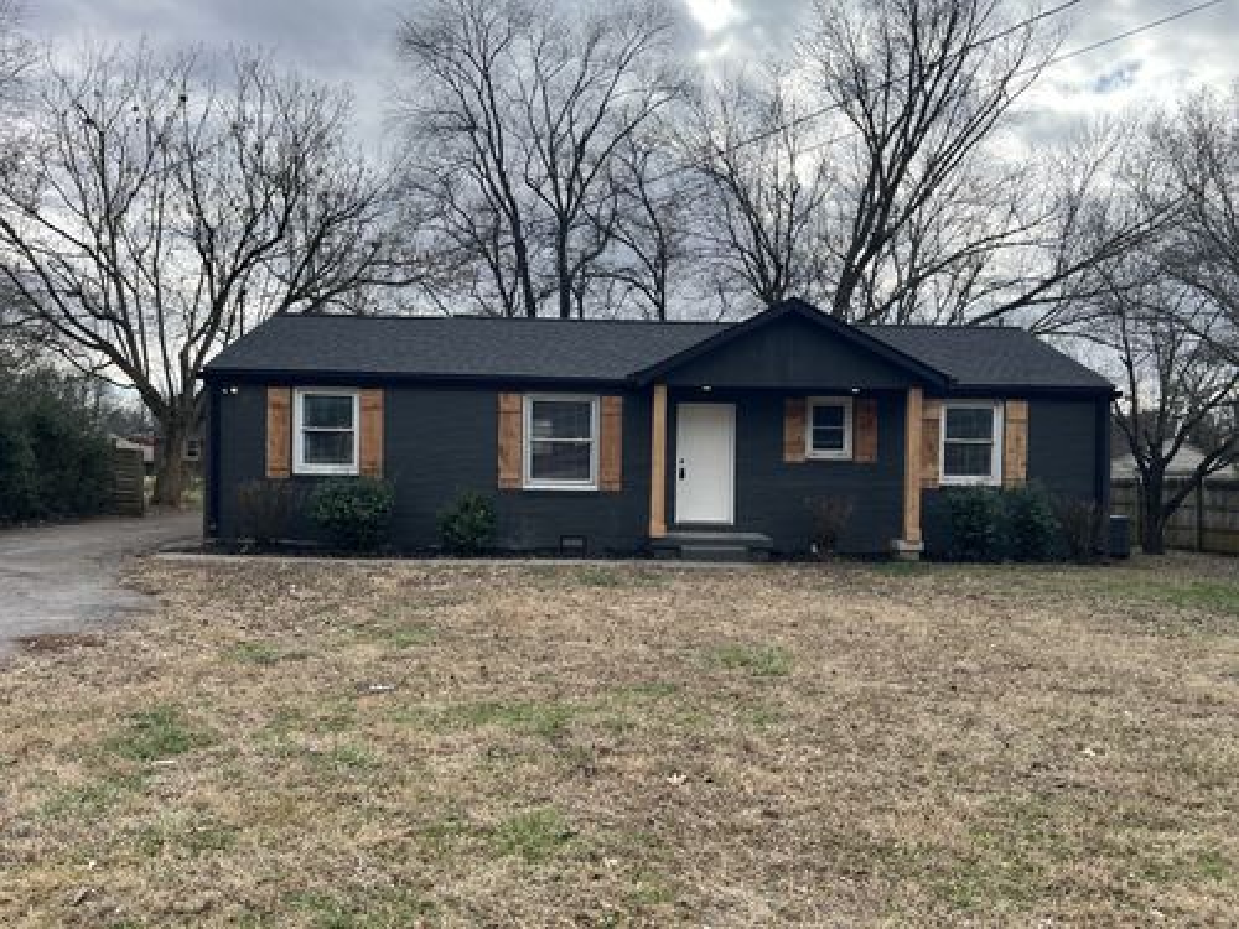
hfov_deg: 67.3
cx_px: 620
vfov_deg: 53.1
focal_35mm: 26
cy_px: 464
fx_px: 931
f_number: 1.5
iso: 50
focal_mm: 5.7
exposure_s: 1/2404
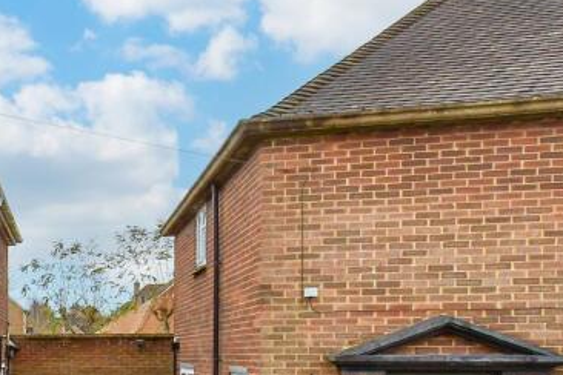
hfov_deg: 33.4
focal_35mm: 42
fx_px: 657
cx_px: -175
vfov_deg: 28.8
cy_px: 417
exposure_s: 1/500
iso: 400
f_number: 8
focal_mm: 10
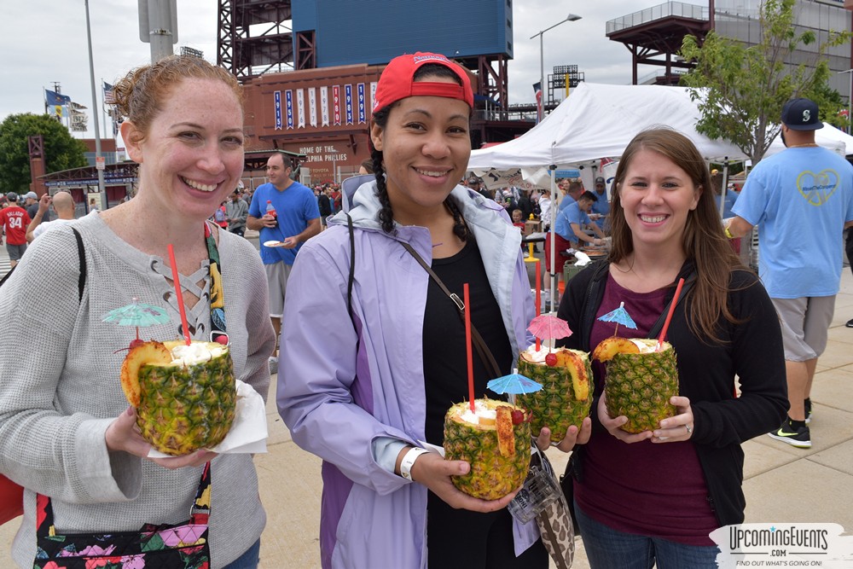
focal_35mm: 27
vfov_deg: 47.9
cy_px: 284
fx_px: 640
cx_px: 426
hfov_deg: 67.4
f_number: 8
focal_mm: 18
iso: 250
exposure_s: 1/250
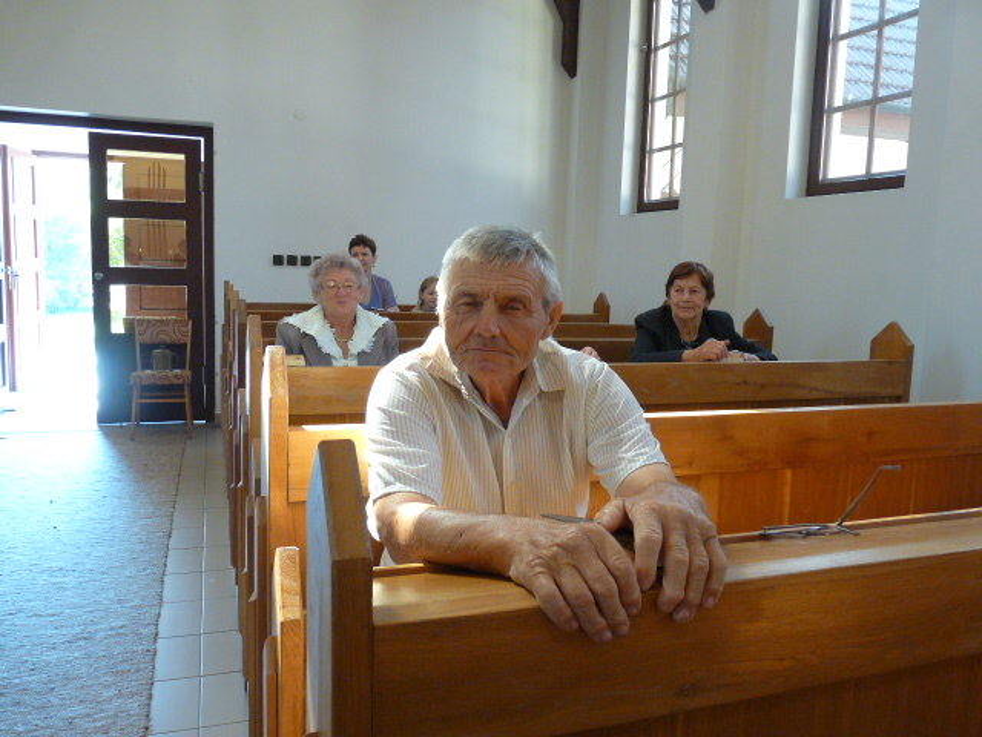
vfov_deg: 51.4
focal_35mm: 27
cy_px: 368
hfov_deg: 65.3
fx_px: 766
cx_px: 491
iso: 320
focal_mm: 4.8
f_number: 2.8
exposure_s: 1/30
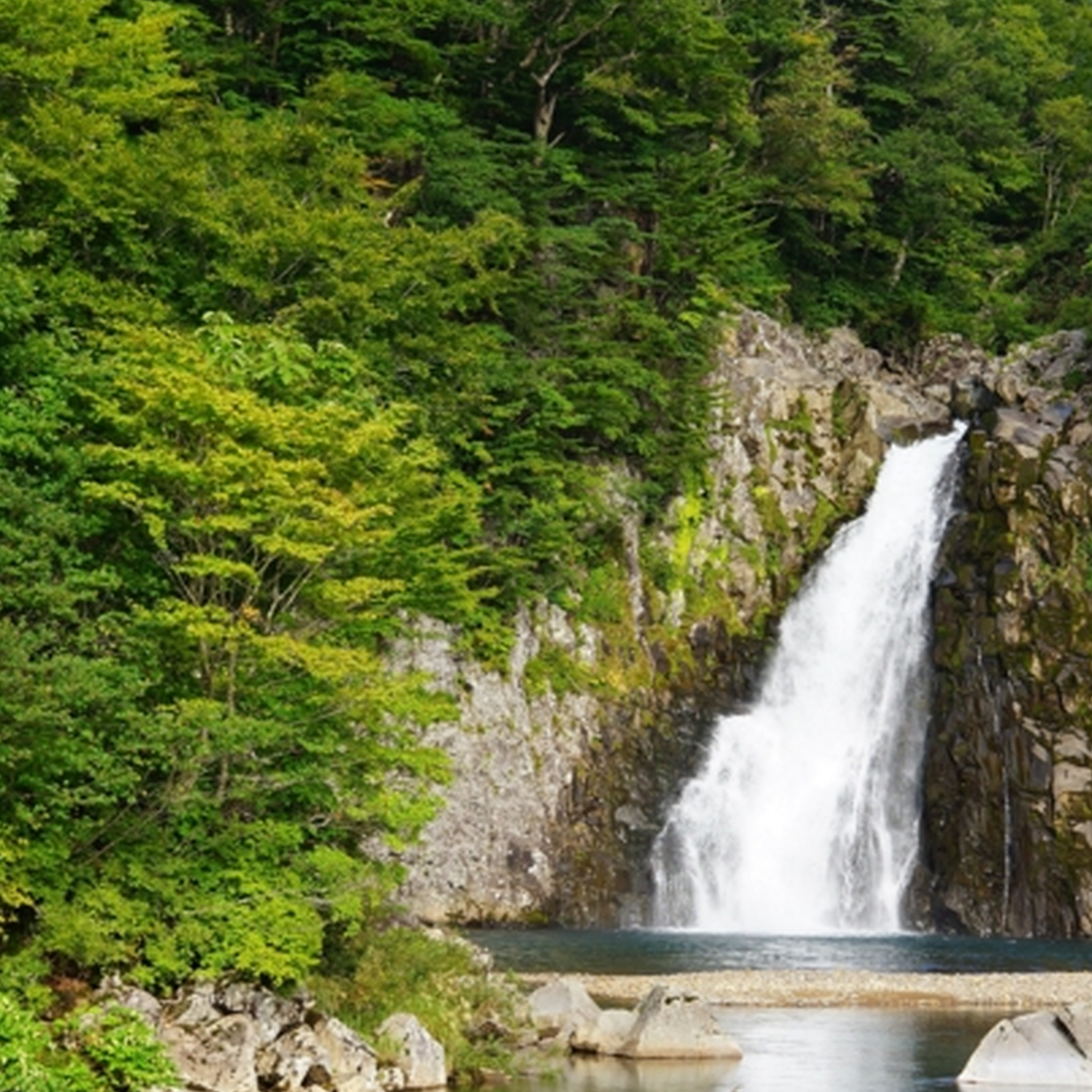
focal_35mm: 108
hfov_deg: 16.0
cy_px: 608
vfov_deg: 16.1
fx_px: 3855
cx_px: 883
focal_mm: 43
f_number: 5.6
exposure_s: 1/100
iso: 100
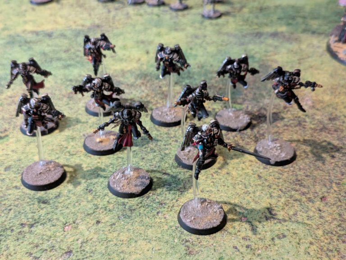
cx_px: 173
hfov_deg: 39.6
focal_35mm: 48
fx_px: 480
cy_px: 130
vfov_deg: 30.3
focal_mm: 6.81
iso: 1124
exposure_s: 1/20
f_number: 1.85
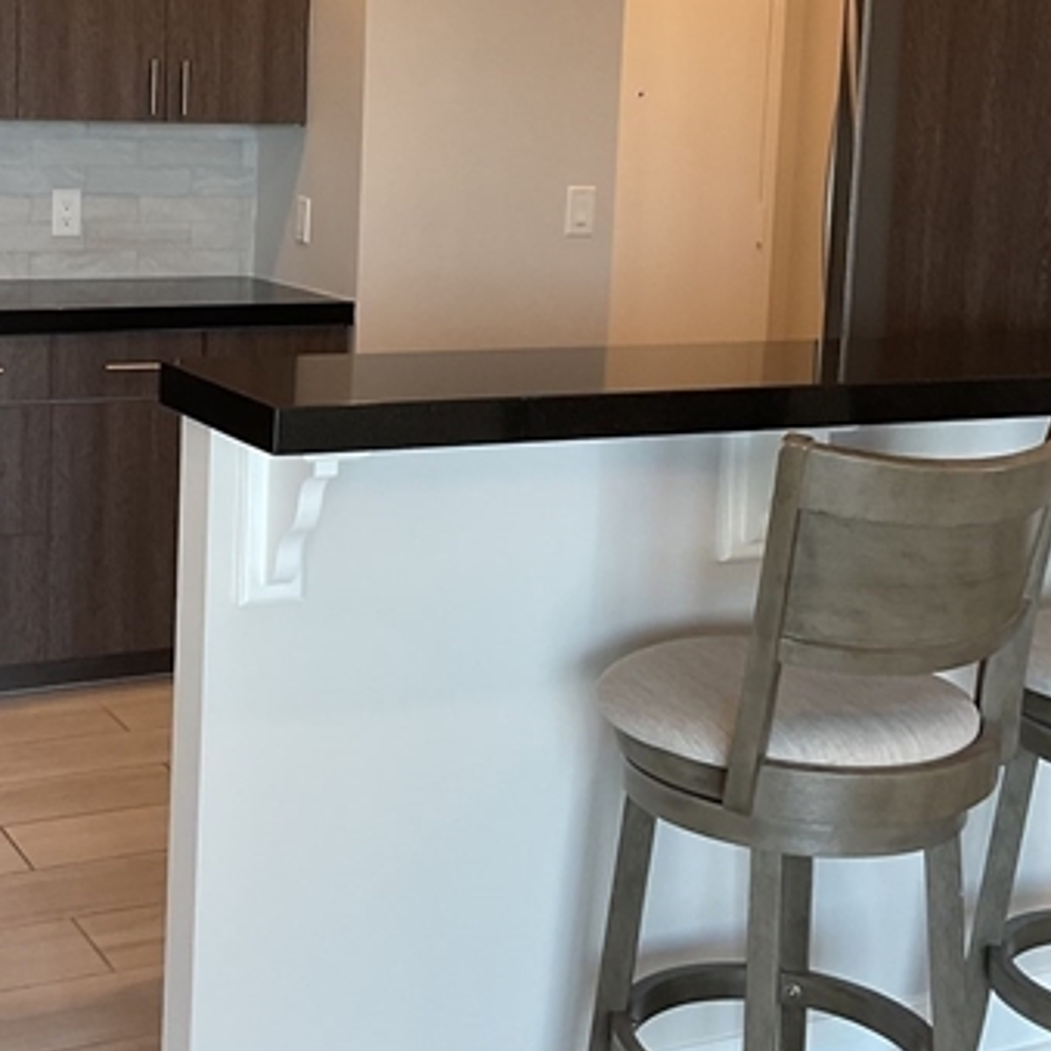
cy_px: 298
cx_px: 298
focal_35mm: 58
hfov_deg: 29.2
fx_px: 1992
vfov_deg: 29.2
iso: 64
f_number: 1.8
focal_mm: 3
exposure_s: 1/120
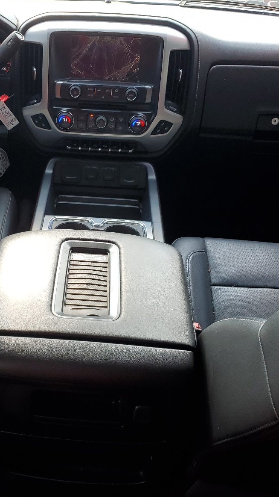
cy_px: 248
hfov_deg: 30.1
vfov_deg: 51.6
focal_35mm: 39
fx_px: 513
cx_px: 84
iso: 56
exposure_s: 1/120
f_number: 1.5
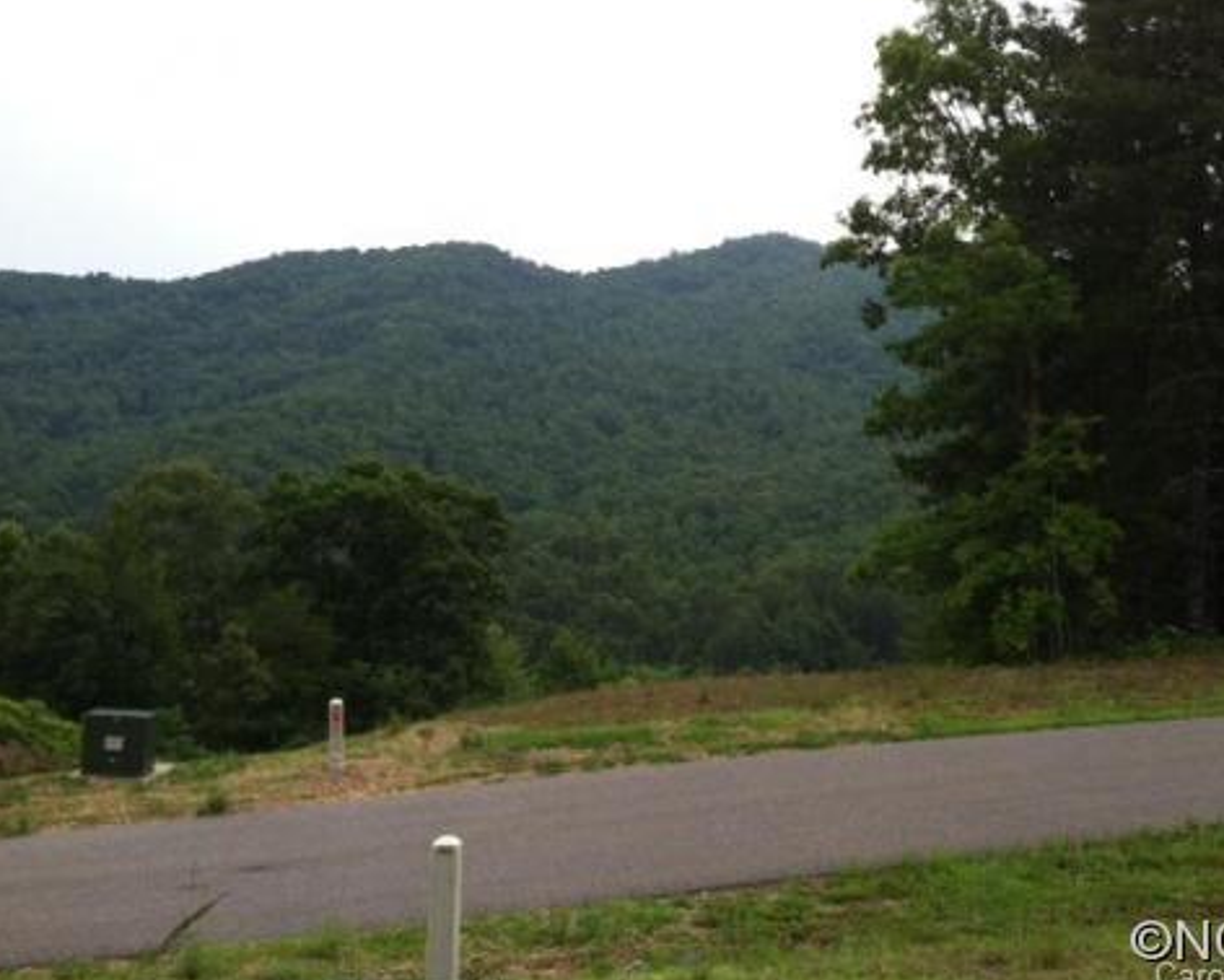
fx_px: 1522
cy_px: 436
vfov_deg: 35.7
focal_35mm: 42
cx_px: 700
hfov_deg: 43.7
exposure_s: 1/476
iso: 80
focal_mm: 3.85
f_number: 2.8
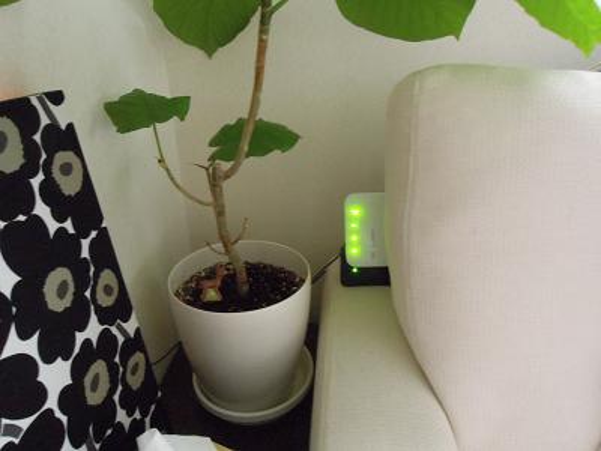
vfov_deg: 56.8
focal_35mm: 24
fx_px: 417
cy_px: 226
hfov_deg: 71.6
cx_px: 300
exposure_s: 1
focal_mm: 4.3
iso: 1600
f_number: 7.1
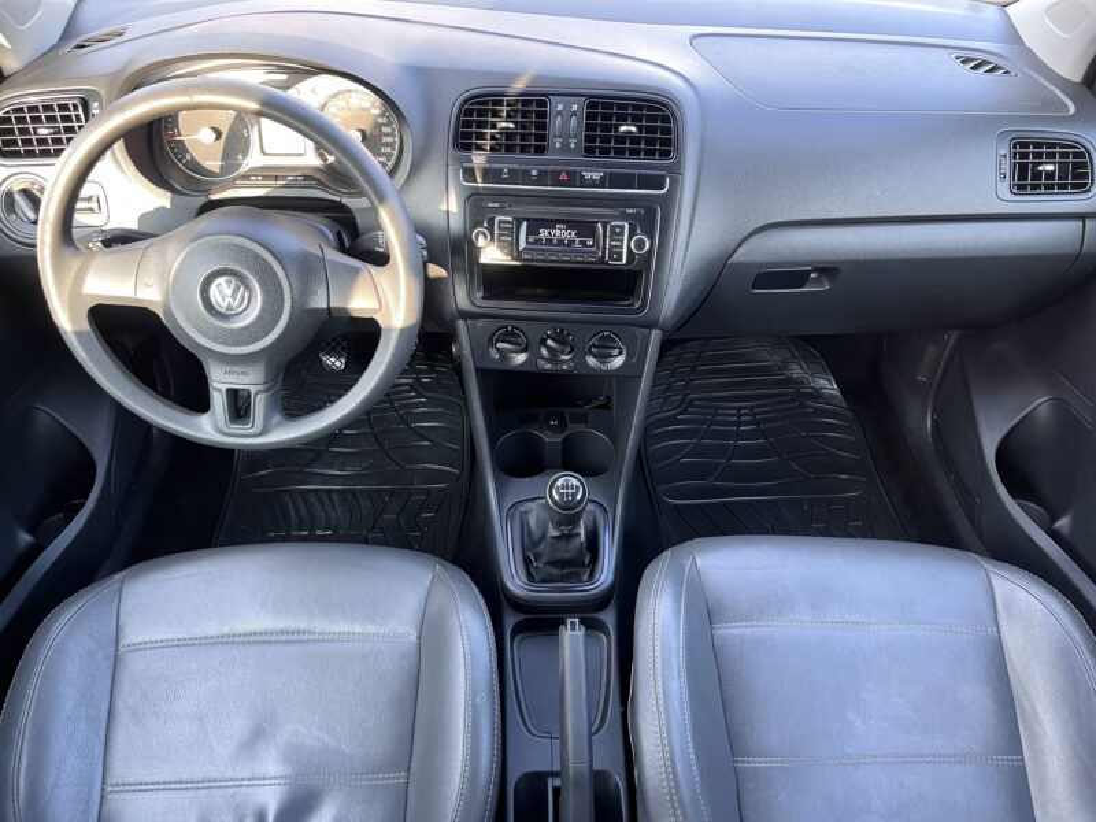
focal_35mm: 26
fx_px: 823
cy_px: 411
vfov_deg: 53.1
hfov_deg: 67.3
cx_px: 548
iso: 125
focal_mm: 5.1
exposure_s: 1/79
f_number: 1.6
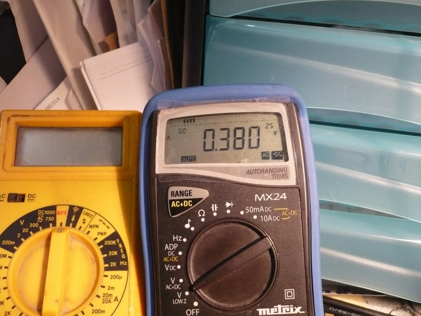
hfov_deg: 52.6
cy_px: 158
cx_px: 210
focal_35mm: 35
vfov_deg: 40.7
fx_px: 426
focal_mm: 5.8
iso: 400
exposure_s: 1/25
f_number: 2.8
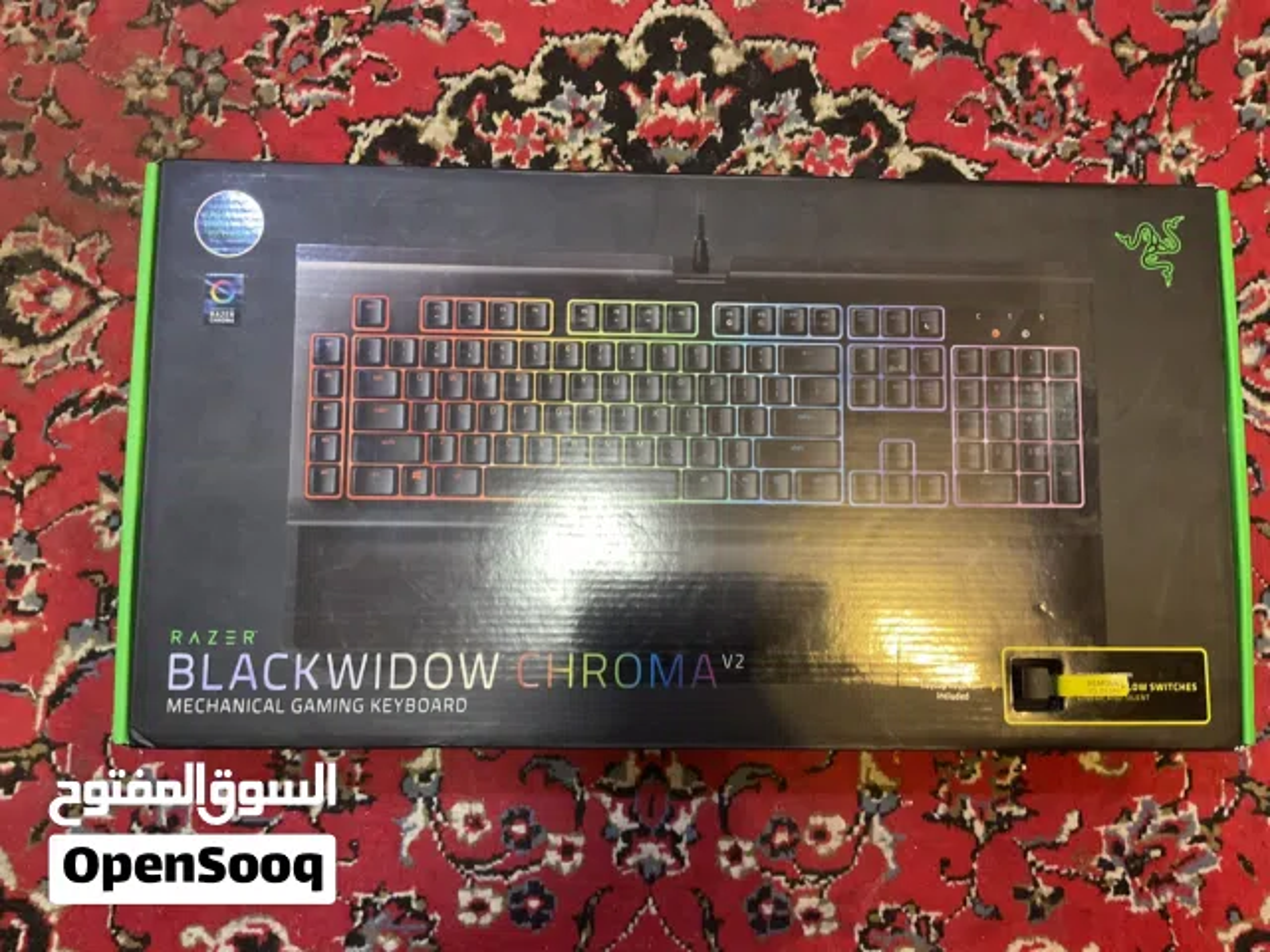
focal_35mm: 29
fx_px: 1064
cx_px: 635
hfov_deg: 61.7
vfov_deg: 48.2
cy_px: 476
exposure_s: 1/25
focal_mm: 3
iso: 250
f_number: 1.8
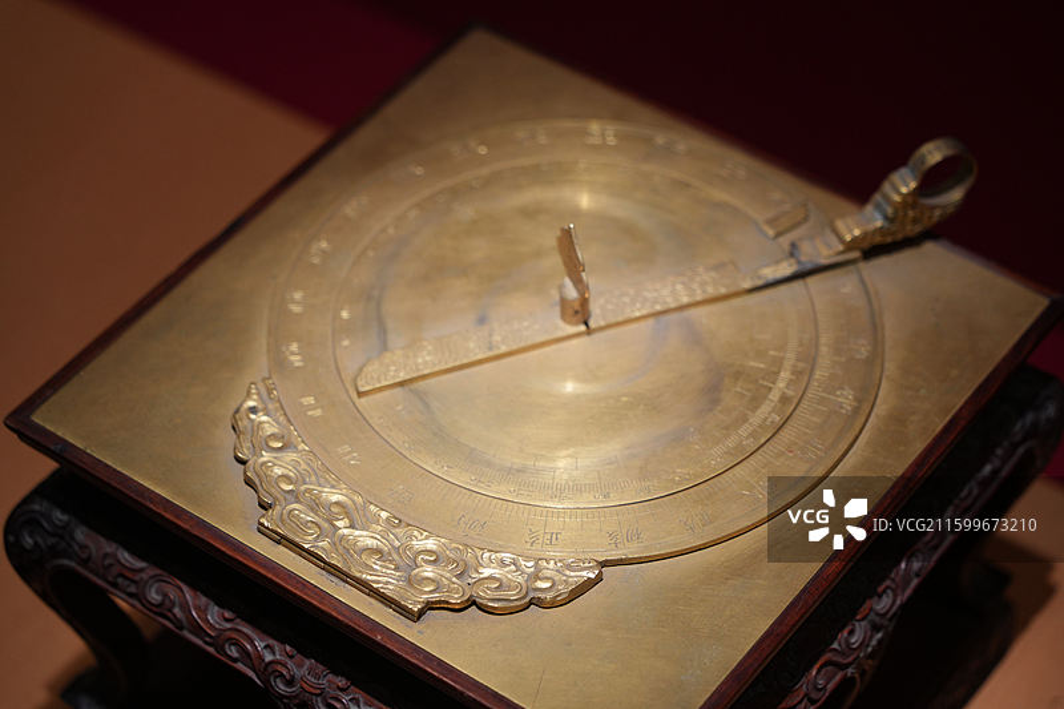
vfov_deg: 14.1
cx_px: 532
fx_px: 2866
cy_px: 354
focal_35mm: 97
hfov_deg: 21.0
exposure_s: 1/60
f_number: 4.5
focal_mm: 97
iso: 1000
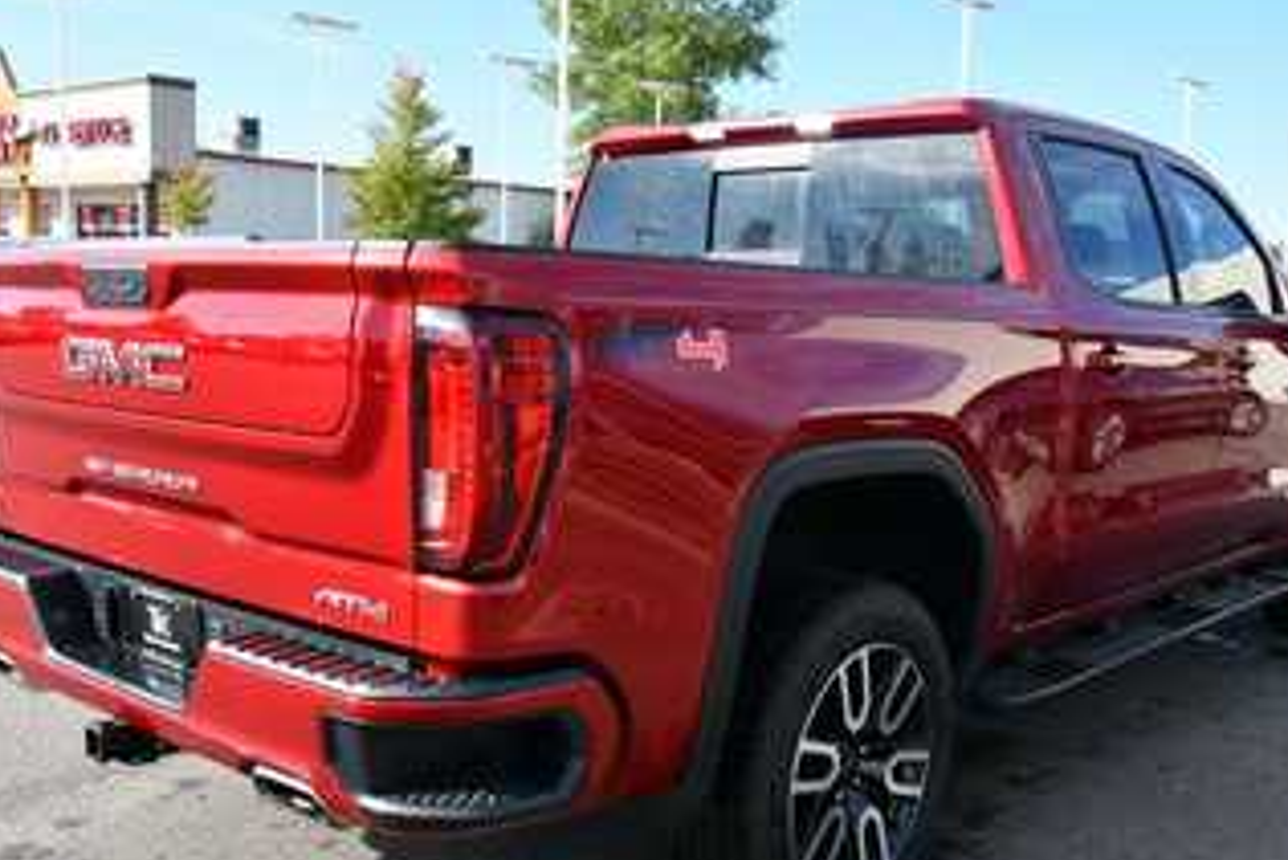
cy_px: 491
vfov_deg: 35.0
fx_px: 1360
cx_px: 668
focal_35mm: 38
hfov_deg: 50.7
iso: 200
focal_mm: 20
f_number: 7.1
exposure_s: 1/250
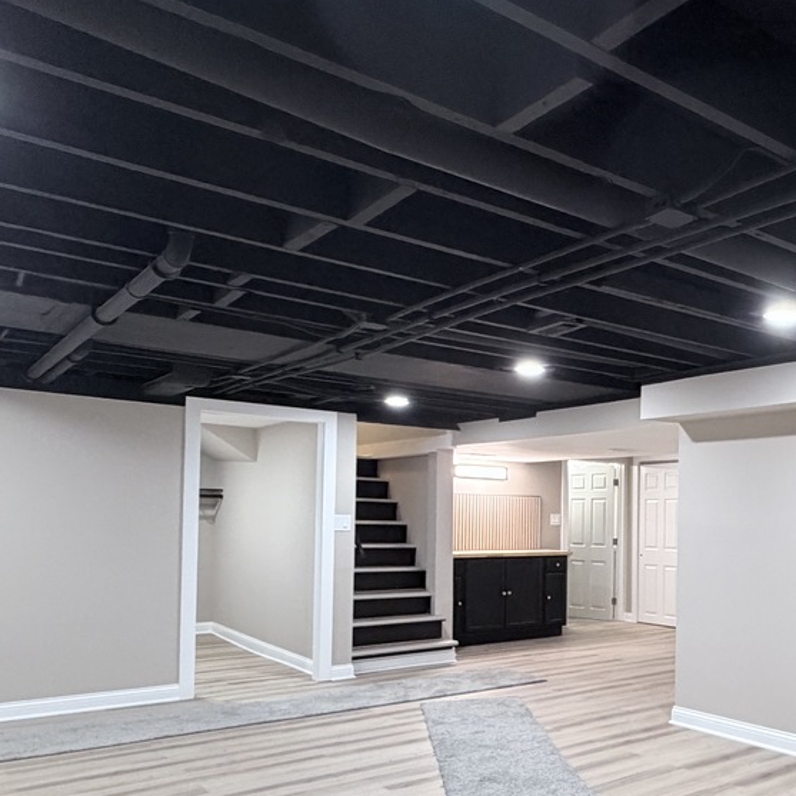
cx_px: 727
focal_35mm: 32
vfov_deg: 50.4
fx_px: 833
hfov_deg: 45.9
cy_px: 513
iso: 400
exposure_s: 1/60
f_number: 2.2
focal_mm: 2.22
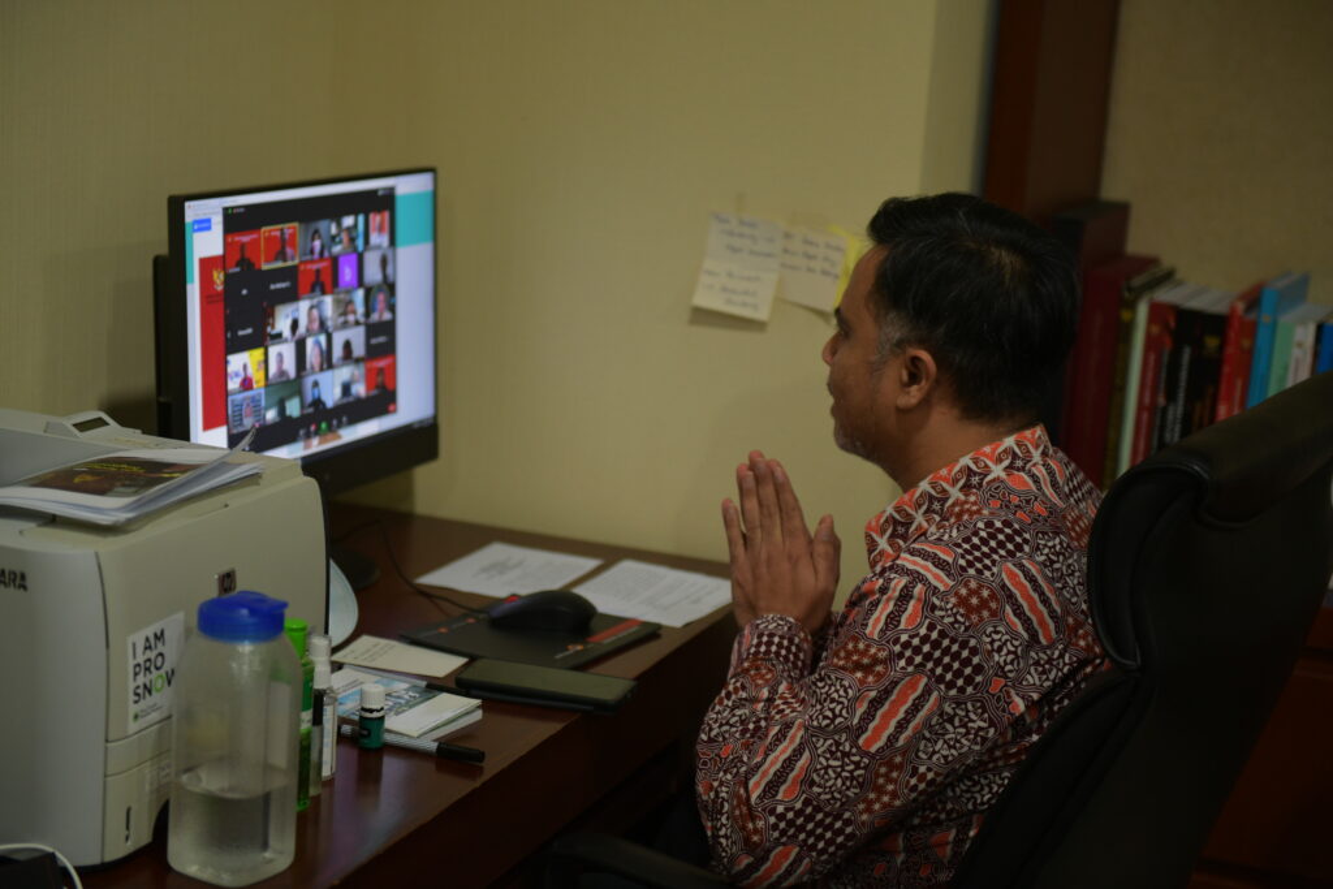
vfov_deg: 19.5
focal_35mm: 70
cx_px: 666
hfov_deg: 28.8
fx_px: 2592
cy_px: 444
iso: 800
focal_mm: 70
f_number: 2.8
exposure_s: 1/80
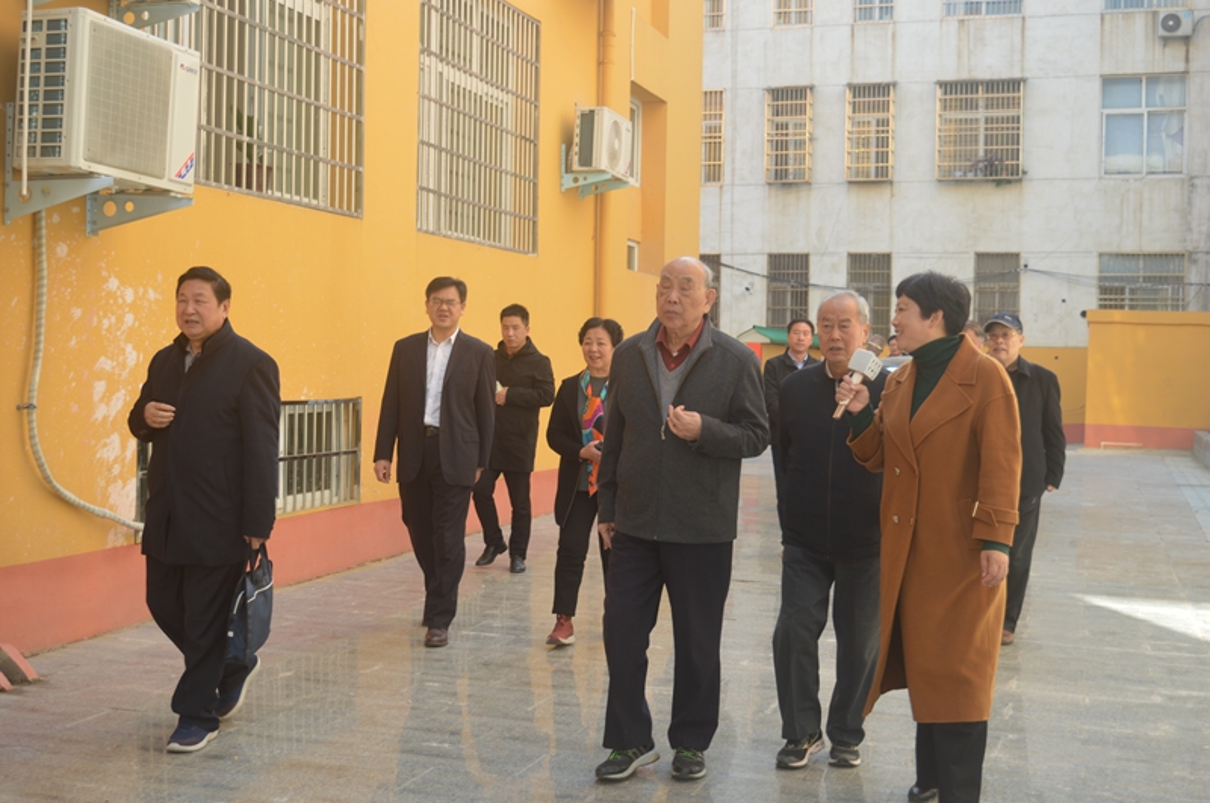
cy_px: 402
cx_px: 605
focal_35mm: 45
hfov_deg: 43.7
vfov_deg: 29.8
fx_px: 1510
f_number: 5.6
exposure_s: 1/125
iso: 110
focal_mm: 30
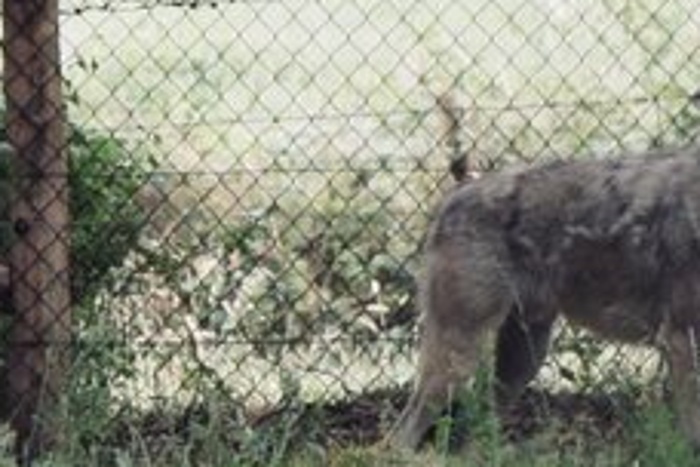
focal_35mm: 332
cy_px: 74
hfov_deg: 6.2
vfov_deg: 4.1
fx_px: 6456
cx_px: 132
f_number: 5.6
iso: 900
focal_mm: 105
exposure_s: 1/500
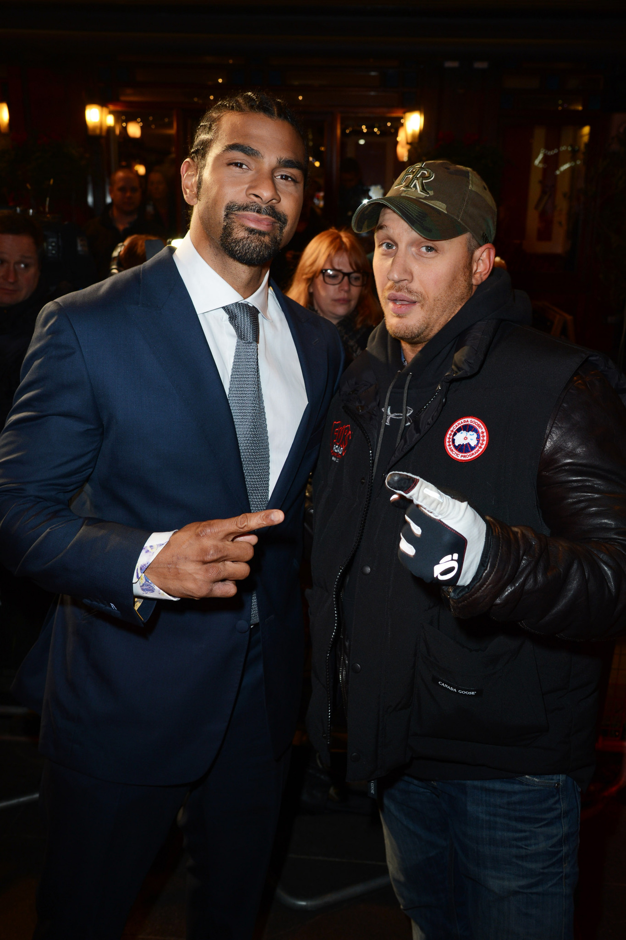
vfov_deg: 58.7
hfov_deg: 41.1
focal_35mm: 32
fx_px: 835
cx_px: 313
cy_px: 470
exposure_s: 1/80
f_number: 6.3
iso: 800
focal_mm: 32
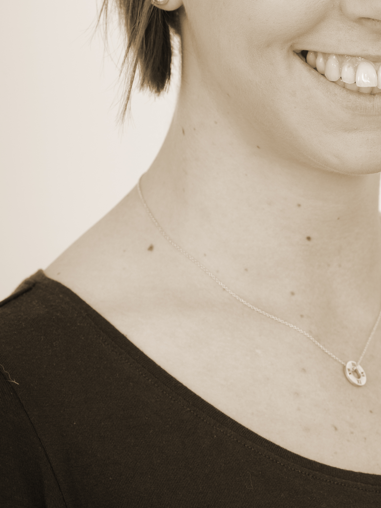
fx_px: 4769
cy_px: 105
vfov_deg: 6.1
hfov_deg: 4.6
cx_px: 295
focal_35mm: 325
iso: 160
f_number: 6.3
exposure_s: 1/100
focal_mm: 116
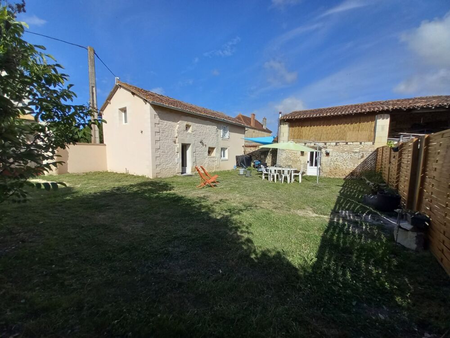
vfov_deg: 89.9
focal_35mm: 13
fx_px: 169
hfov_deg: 106.2
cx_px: 225
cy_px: 169
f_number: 2.2
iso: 50
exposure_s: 1/1174
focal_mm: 1.13
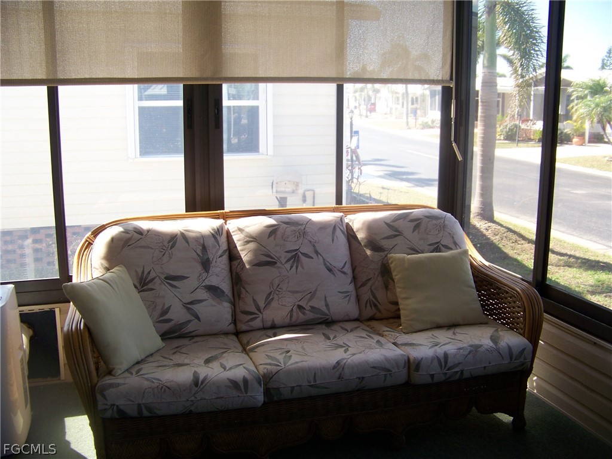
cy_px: 230
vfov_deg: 39.7
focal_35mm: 36
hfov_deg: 51.4
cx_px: 306
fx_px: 636
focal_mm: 5.85
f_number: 2.8
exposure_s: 1/30
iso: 64
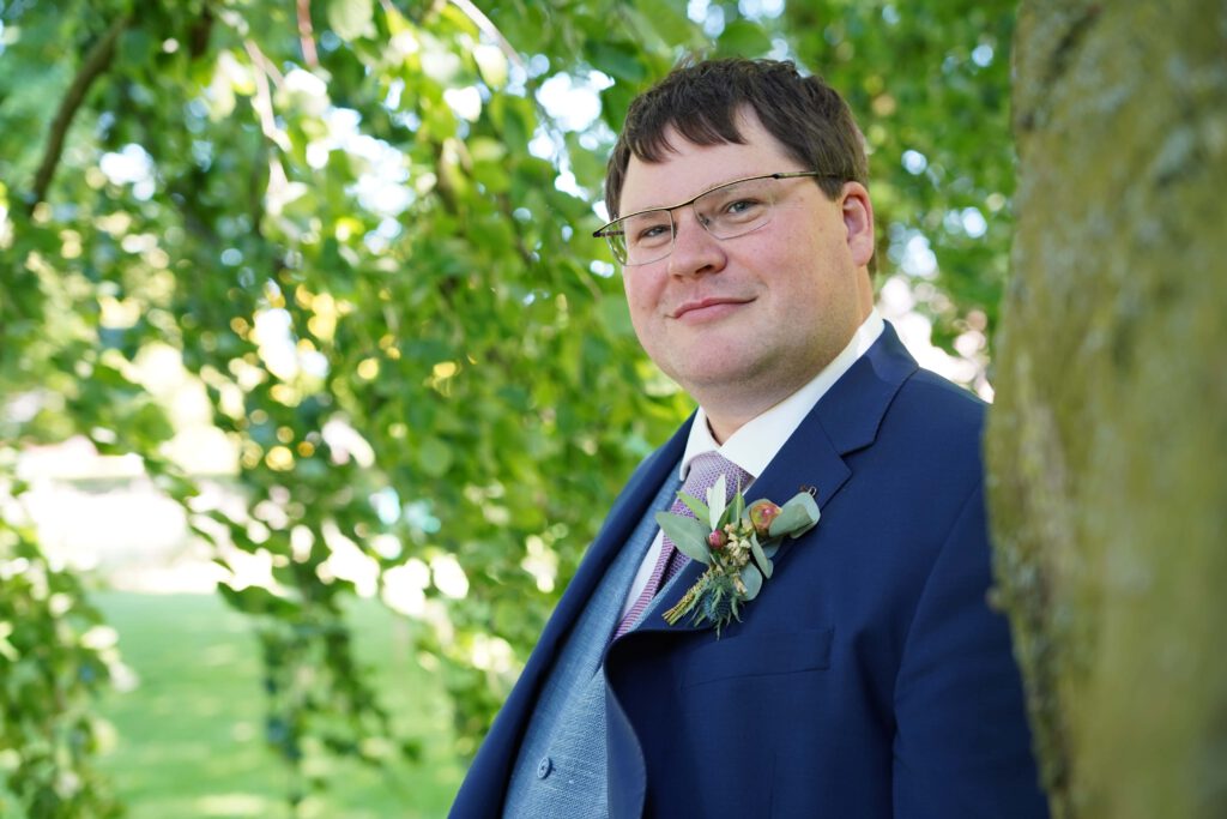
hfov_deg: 37.9
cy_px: 410
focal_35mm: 52
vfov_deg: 25.8
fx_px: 1786
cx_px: 614
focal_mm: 52.4
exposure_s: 1/60
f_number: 3.5
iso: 320
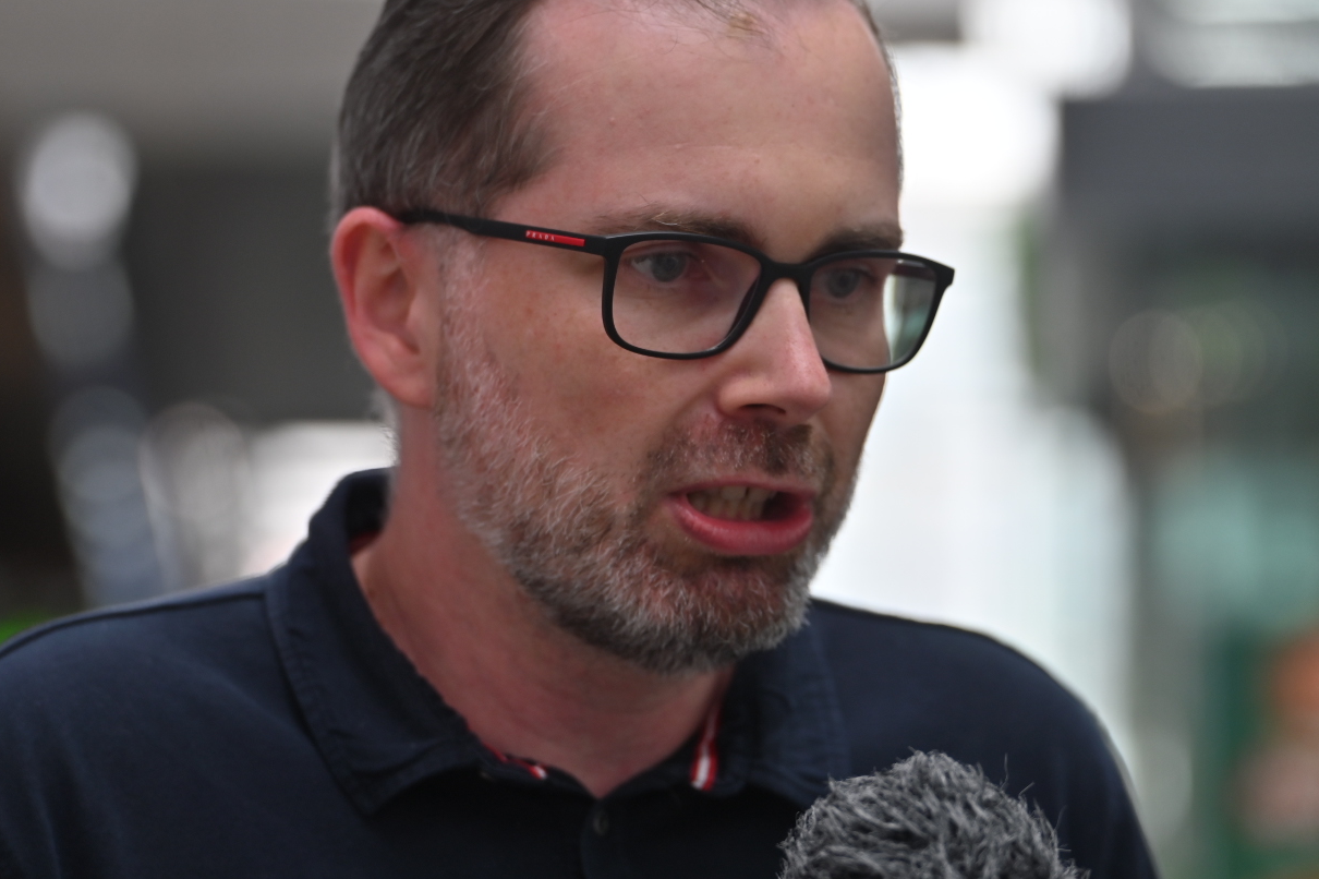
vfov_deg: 8.9
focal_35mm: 154
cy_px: 408
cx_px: 644
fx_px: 5641
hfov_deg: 13.3
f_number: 2.8
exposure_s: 1/250
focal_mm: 115
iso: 250
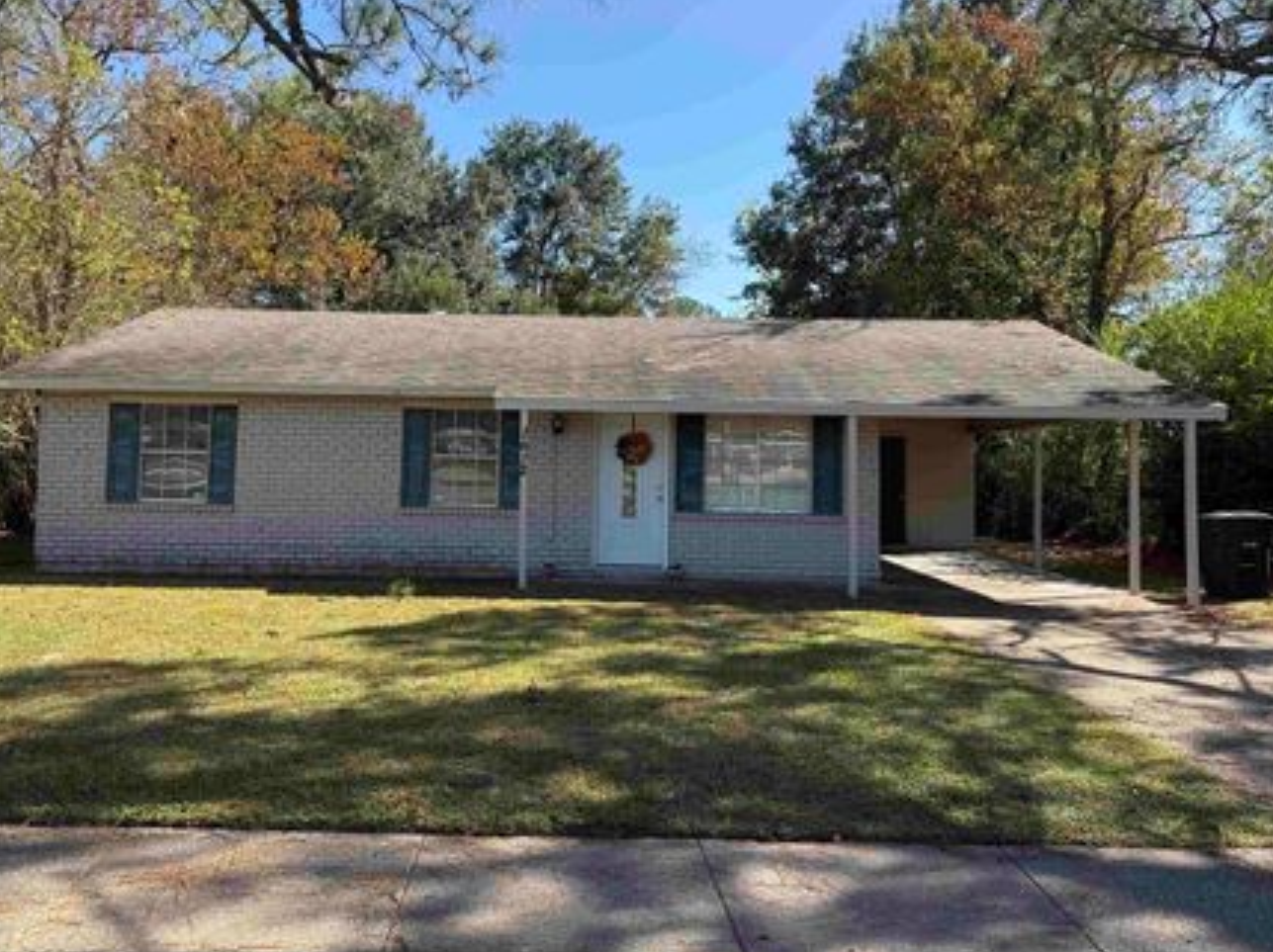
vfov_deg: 49.5
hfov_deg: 63.3
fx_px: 1029
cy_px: 408
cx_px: 573
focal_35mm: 28
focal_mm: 6.76
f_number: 1.78
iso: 100
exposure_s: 1/1949
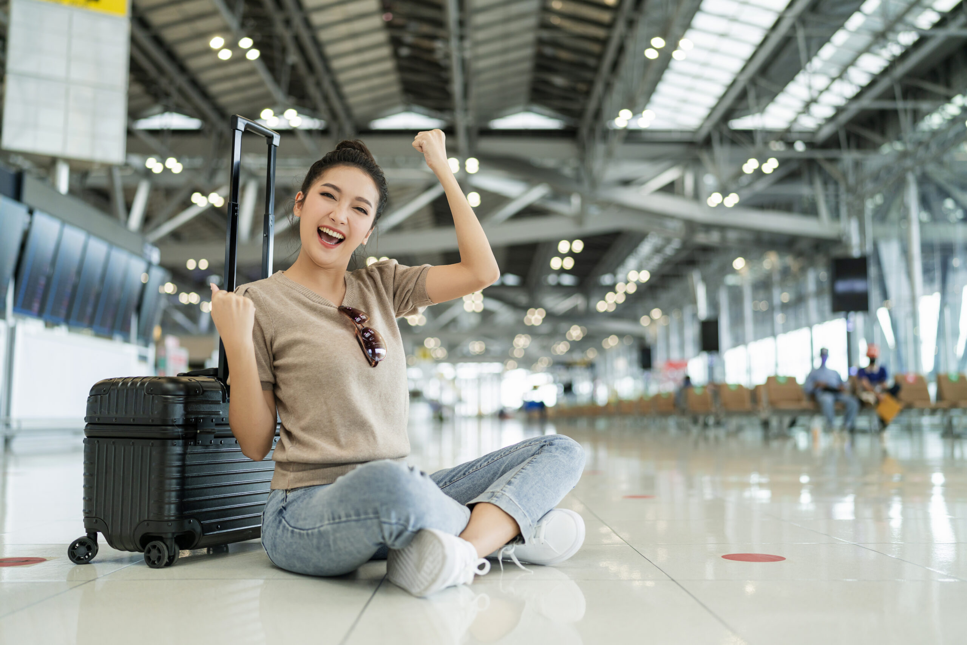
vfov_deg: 37.9
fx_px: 940
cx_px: 484
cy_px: 322
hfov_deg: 54.4
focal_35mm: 35
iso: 250
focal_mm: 35
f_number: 1.4
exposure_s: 1/400
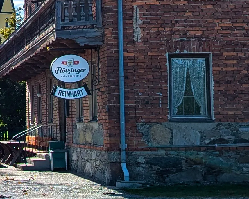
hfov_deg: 16.4
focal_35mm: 108
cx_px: -112
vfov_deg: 14.3
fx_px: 796
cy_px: 92
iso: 36
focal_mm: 6.81
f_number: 1.85
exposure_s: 1/3425
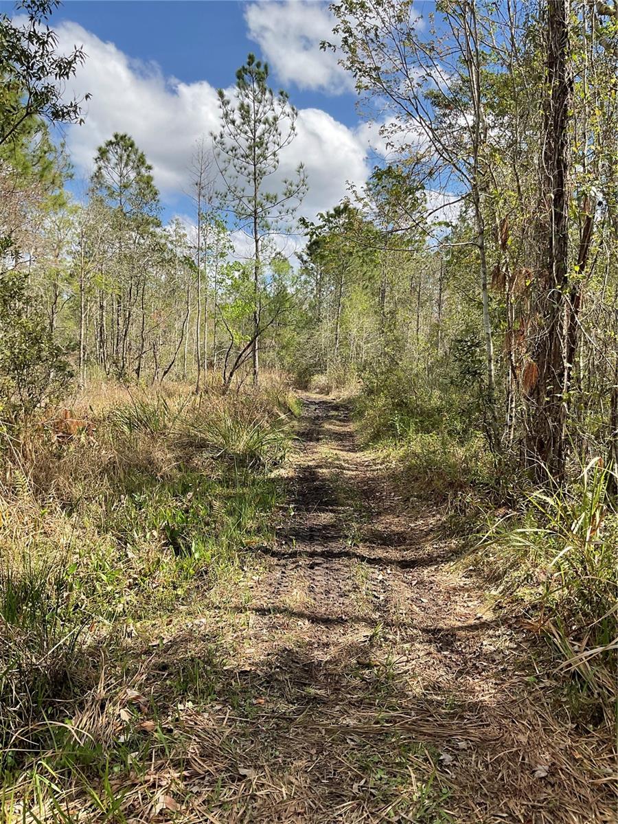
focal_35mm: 29
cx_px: 309
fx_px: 690
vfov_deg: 61.7
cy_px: 412
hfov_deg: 48.2
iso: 16
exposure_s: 1/978
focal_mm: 3
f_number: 1.8
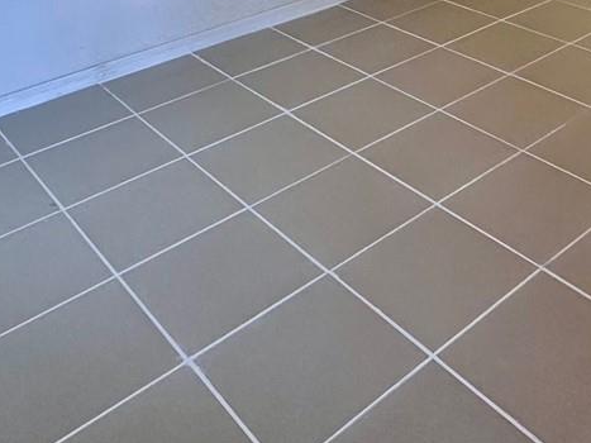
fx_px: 819
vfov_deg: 24.1
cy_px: -213
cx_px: 434
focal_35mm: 48
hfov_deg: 38.8
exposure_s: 1/60
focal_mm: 2.22
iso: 200
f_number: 2.2
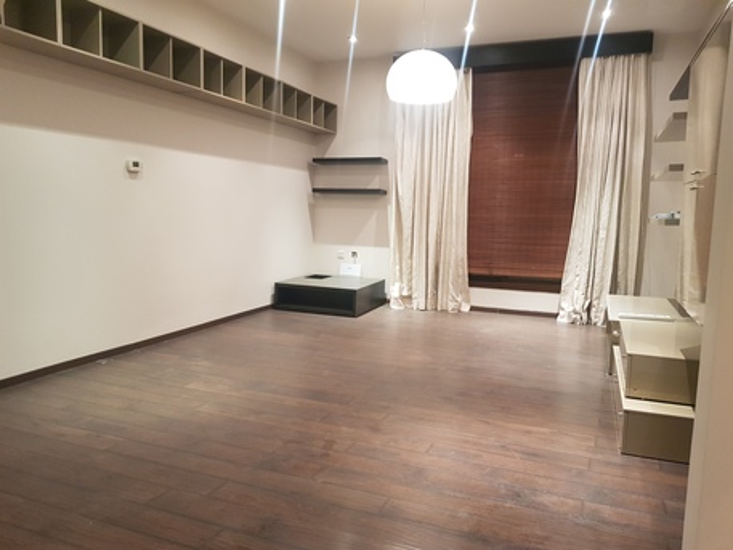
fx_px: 551
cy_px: 275
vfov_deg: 53.1
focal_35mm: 26
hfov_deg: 67.3
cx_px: 366
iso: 200
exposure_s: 1/13
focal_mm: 4.2
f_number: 1.7
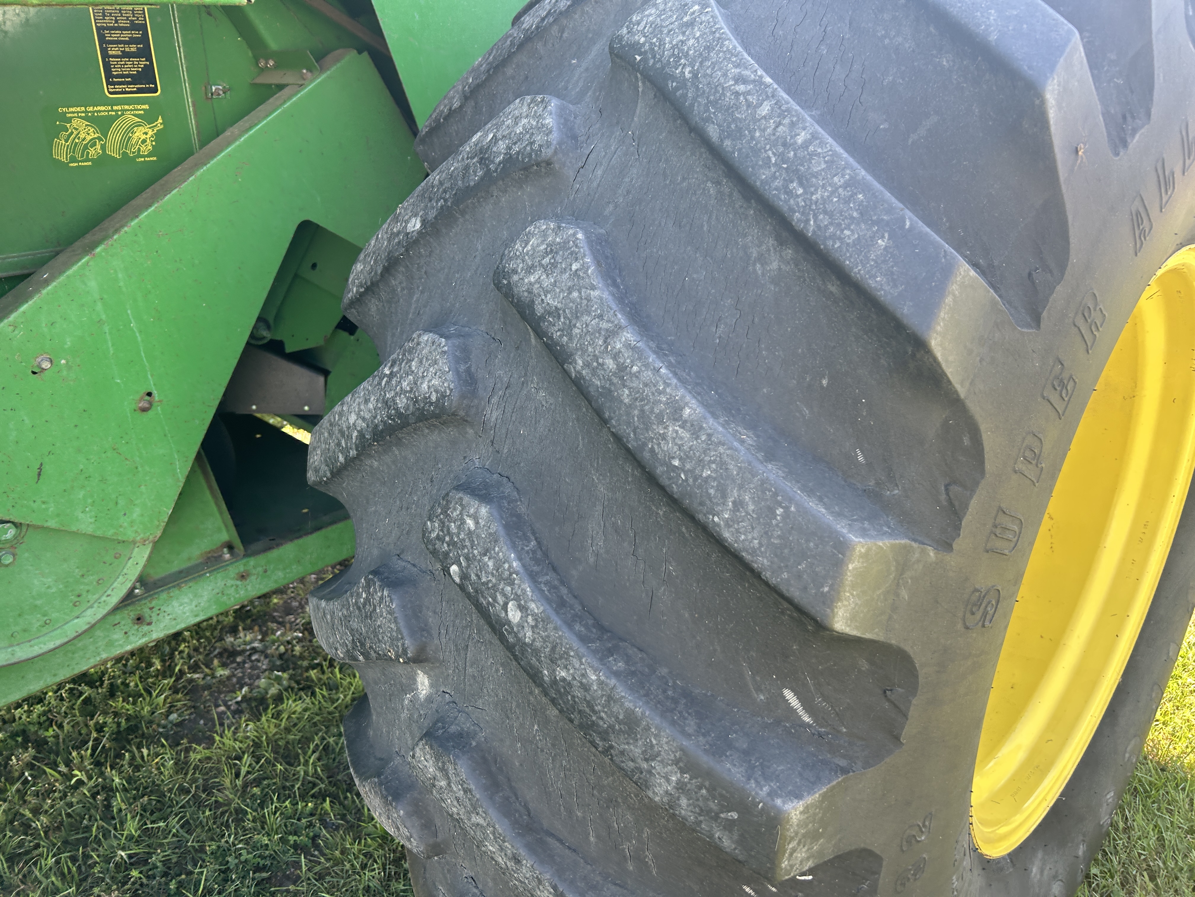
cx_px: 598
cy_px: 448
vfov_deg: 53.1
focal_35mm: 26
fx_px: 898
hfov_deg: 67.3
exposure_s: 1/171
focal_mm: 5.7
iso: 50
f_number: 1.5
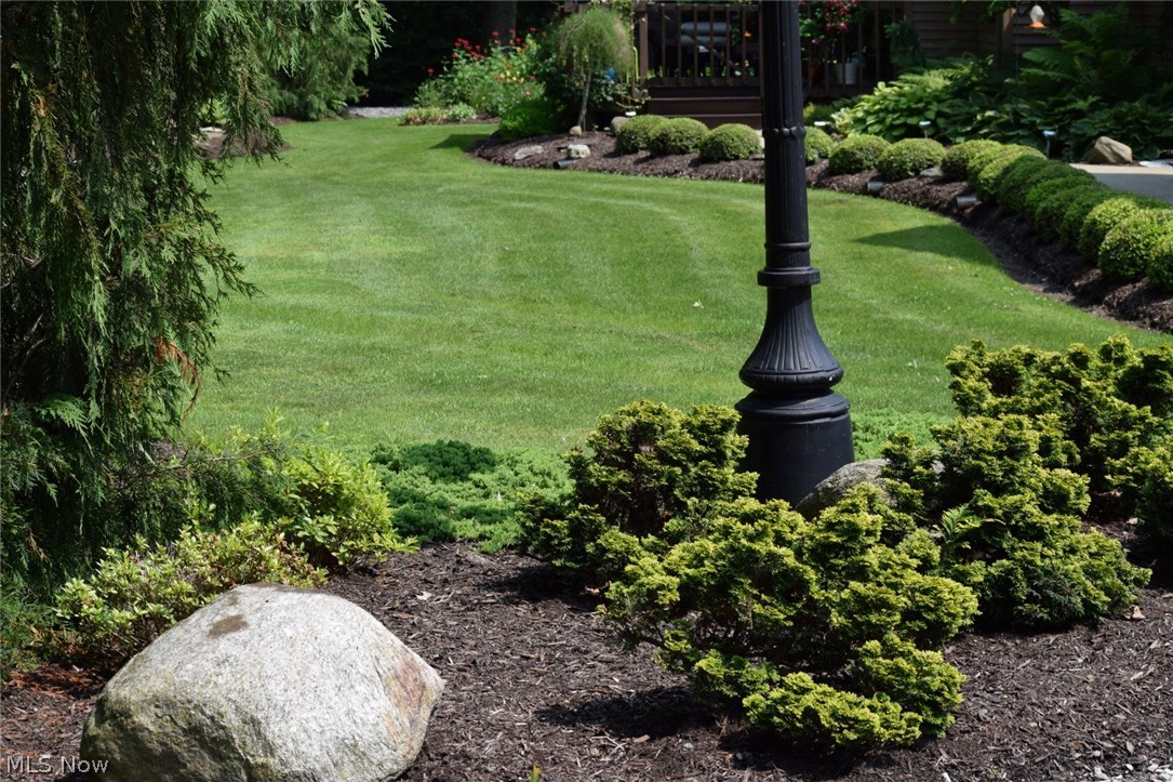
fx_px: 2688
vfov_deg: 16.5
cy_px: 391
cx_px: 586
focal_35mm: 82
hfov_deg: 24.6
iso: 200
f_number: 8
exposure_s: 1/250
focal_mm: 55
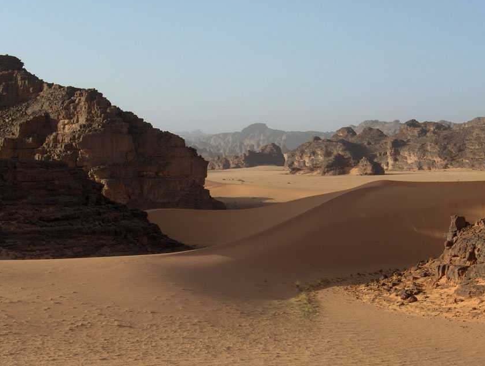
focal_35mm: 74
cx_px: 255
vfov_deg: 20.0
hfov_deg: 26.3
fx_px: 1039
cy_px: 188
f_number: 6
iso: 100
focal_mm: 14.3
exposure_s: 1/279
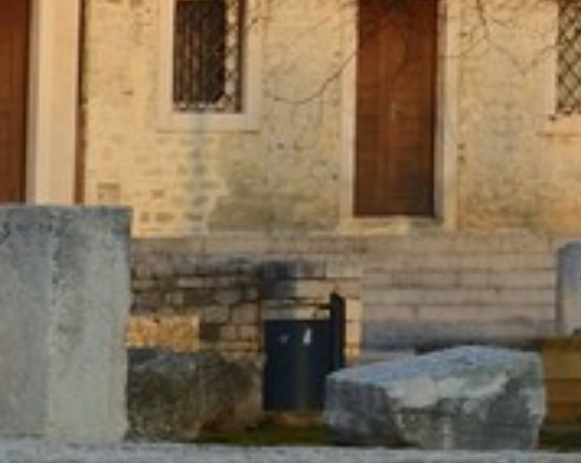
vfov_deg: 2.6
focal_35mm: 591
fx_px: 10151
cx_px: 1723
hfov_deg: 3.2
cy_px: -1050
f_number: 10
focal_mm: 70
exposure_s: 1/160
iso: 200
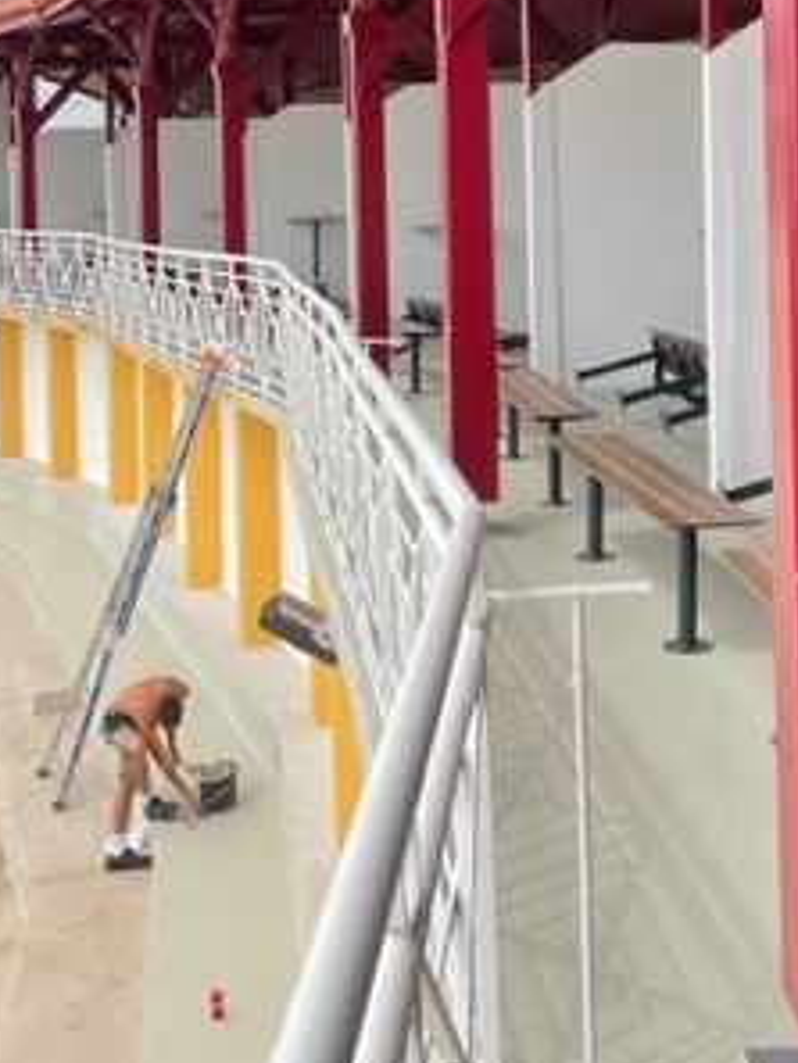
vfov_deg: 33.1
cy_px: 172
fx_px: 1720
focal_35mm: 56
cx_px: 658
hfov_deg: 25.6
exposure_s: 1/1984
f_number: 1.6
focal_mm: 4.2
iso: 32
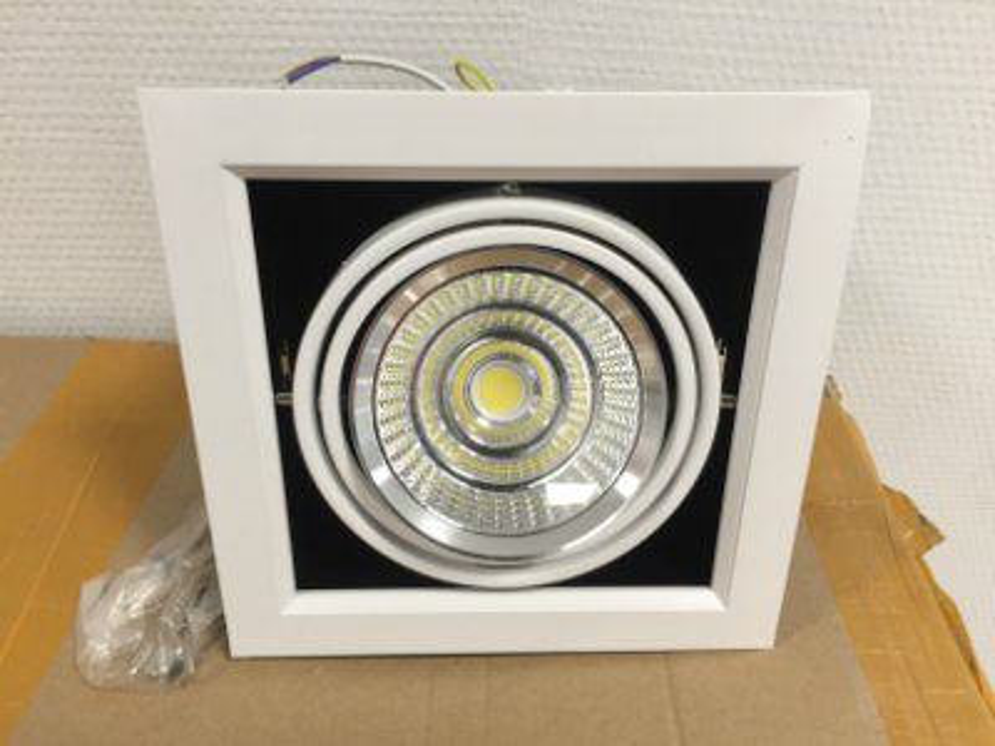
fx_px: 834
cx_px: 498
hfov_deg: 61.7
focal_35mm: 29
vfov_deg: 48.2
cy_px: 373
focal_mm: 4.15
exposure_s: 1/33
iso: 160
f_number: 2.2
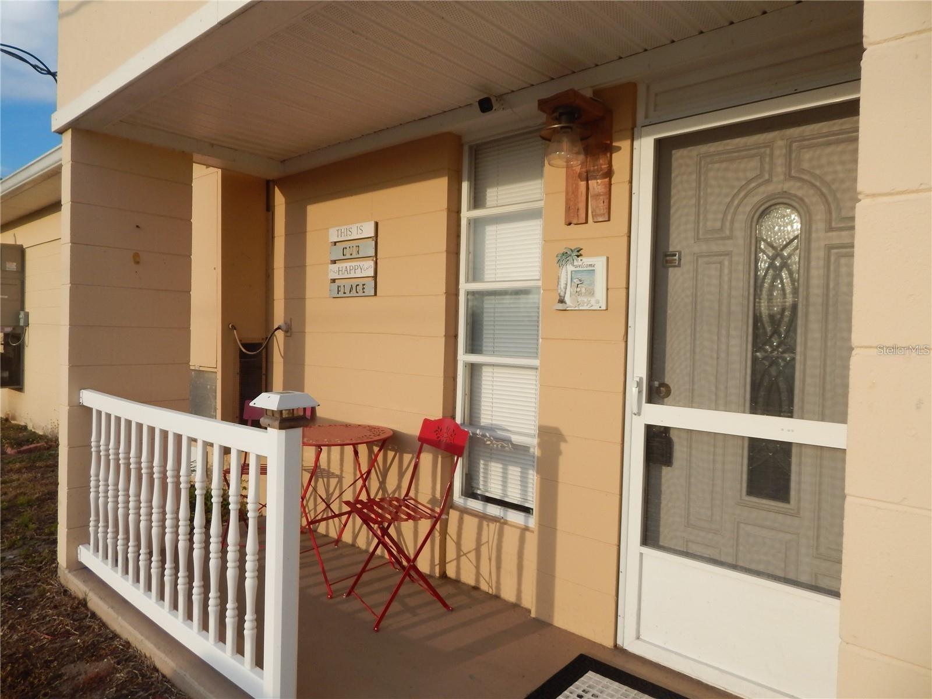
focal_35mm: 22
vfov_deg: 61.1
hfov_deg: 76.4
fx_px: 592
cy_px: 350
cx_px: 466
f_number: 3
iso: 125
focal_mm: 4
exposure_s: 1/1000
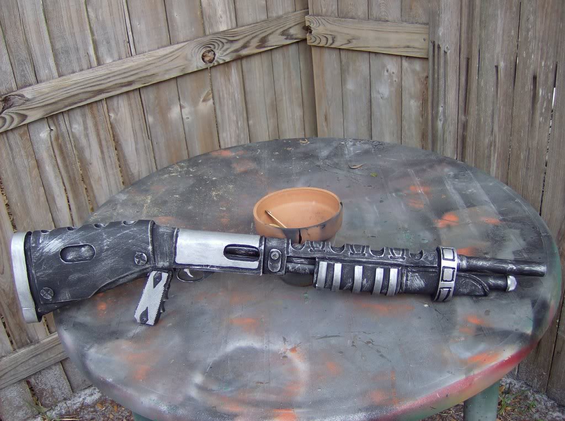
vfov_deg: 39.5
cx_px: 282
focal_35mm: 36
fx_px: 586
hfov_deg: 51.5
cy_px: 210
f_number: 2.8
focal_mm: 6
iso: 100
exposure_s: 1/131
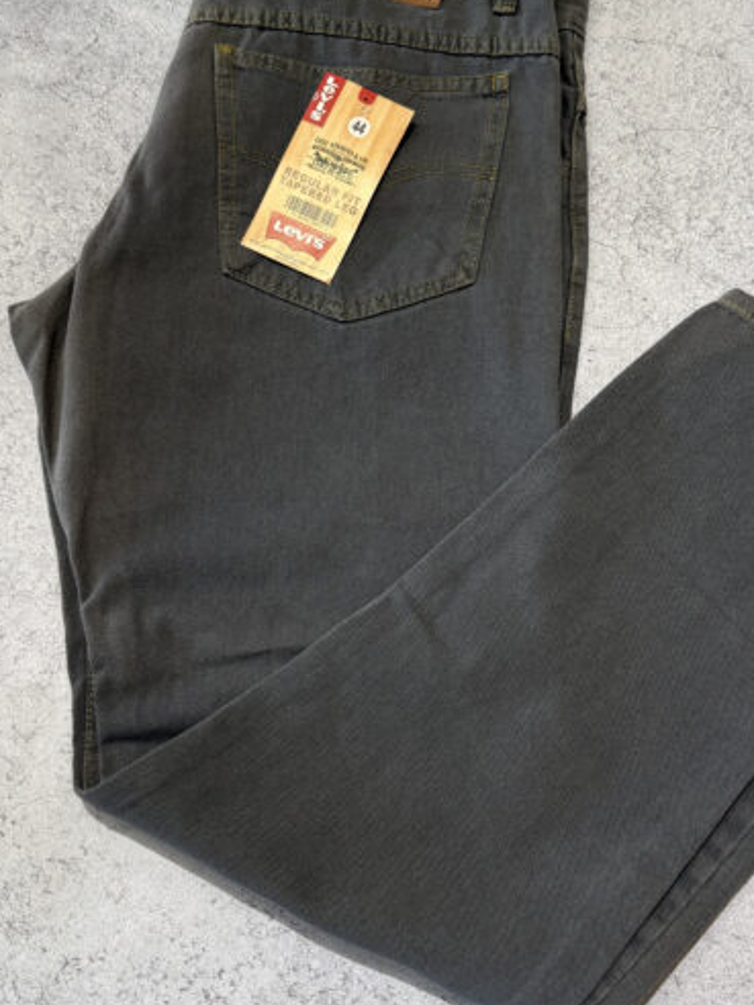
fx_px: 1133
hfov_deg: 36.8
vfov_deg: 47.8
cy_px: 478
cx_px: 419
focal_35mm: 39
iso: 125
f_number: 1.78
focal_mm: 6.76
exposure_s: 1/100
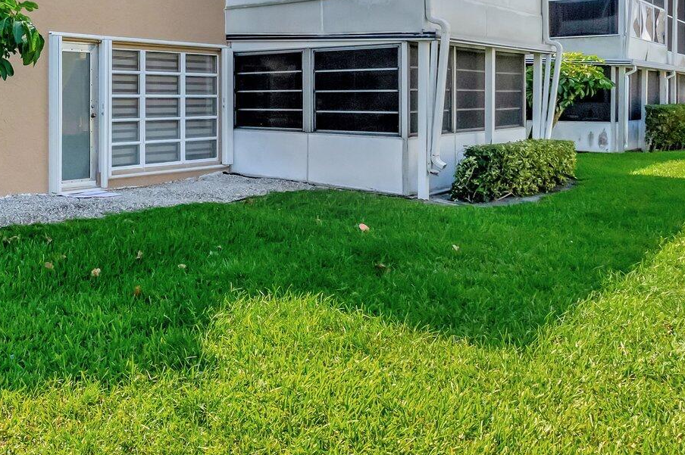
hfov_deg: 49.0
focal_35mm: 34
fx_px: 646
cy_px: 100
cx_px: 52
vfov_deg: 37.6
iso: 640
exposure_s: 1/1250
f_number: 8
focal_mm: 10
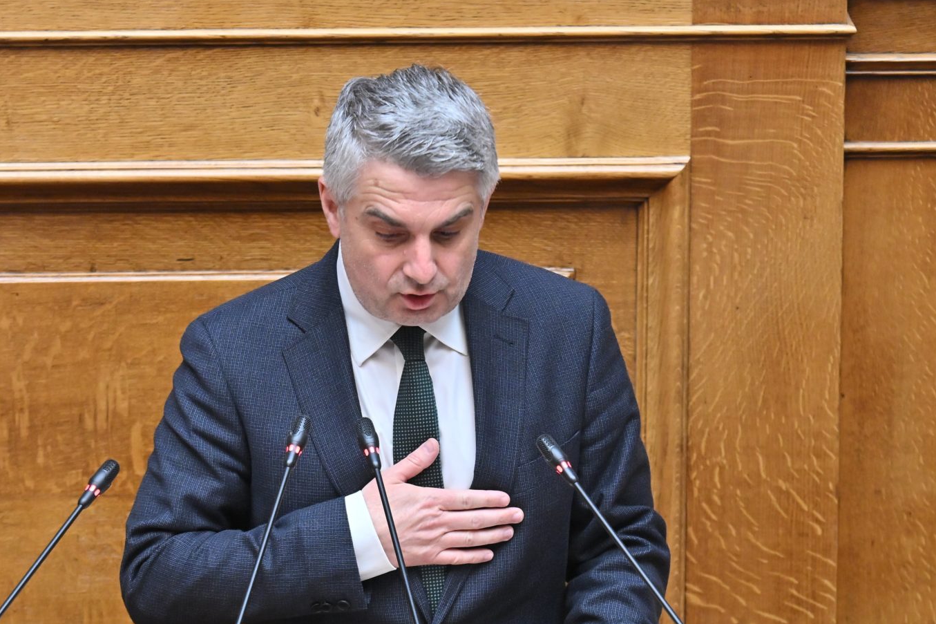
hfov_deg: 3.8
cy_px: 434
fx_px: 14141
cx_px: 352
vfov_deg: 2.5
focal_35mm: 544
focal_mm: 360
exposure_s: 1/250
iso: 2500
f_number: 6
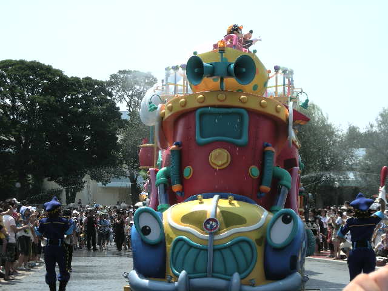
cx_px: 194
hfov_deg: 18.7
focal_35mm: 105
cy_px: 146
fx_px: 1177
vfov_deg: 14.1
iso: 50
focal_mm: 17.1
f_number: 4.7
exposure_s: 1/274
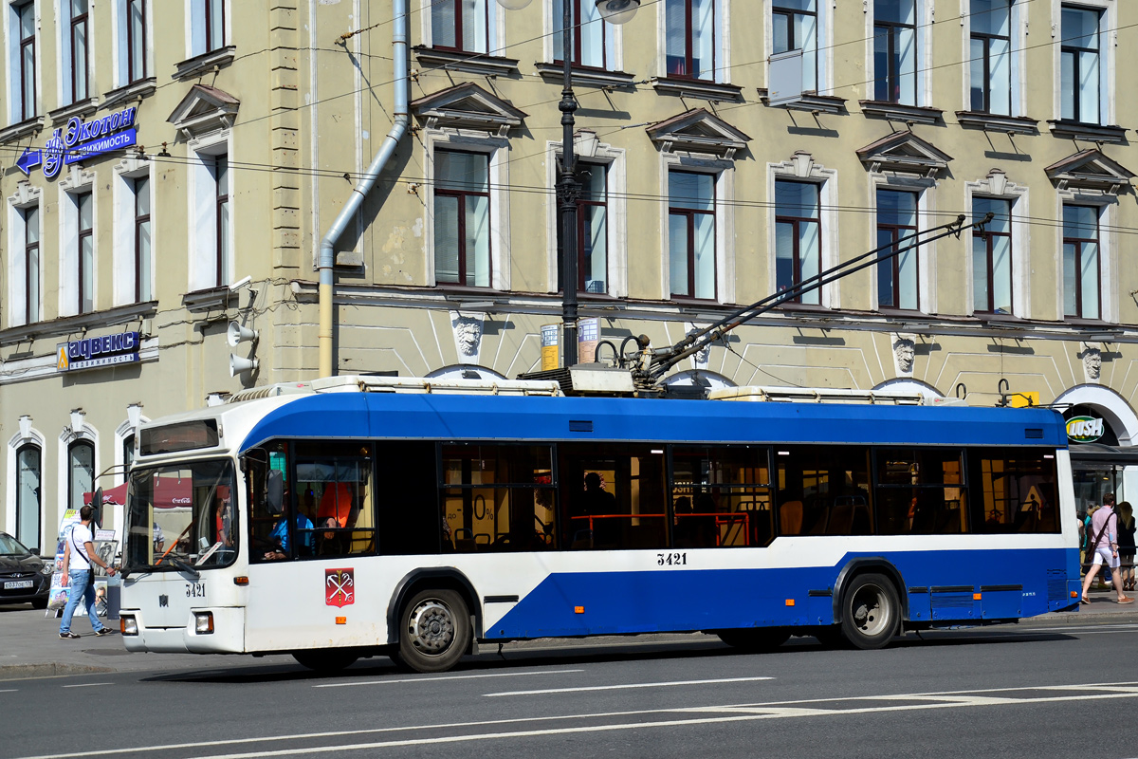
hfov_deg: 31.9
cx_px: 569
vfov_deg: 21.6
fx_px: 1991
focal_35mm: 63
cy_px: 380
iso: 200
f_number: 6.3
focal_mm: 42
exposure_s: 1/1000
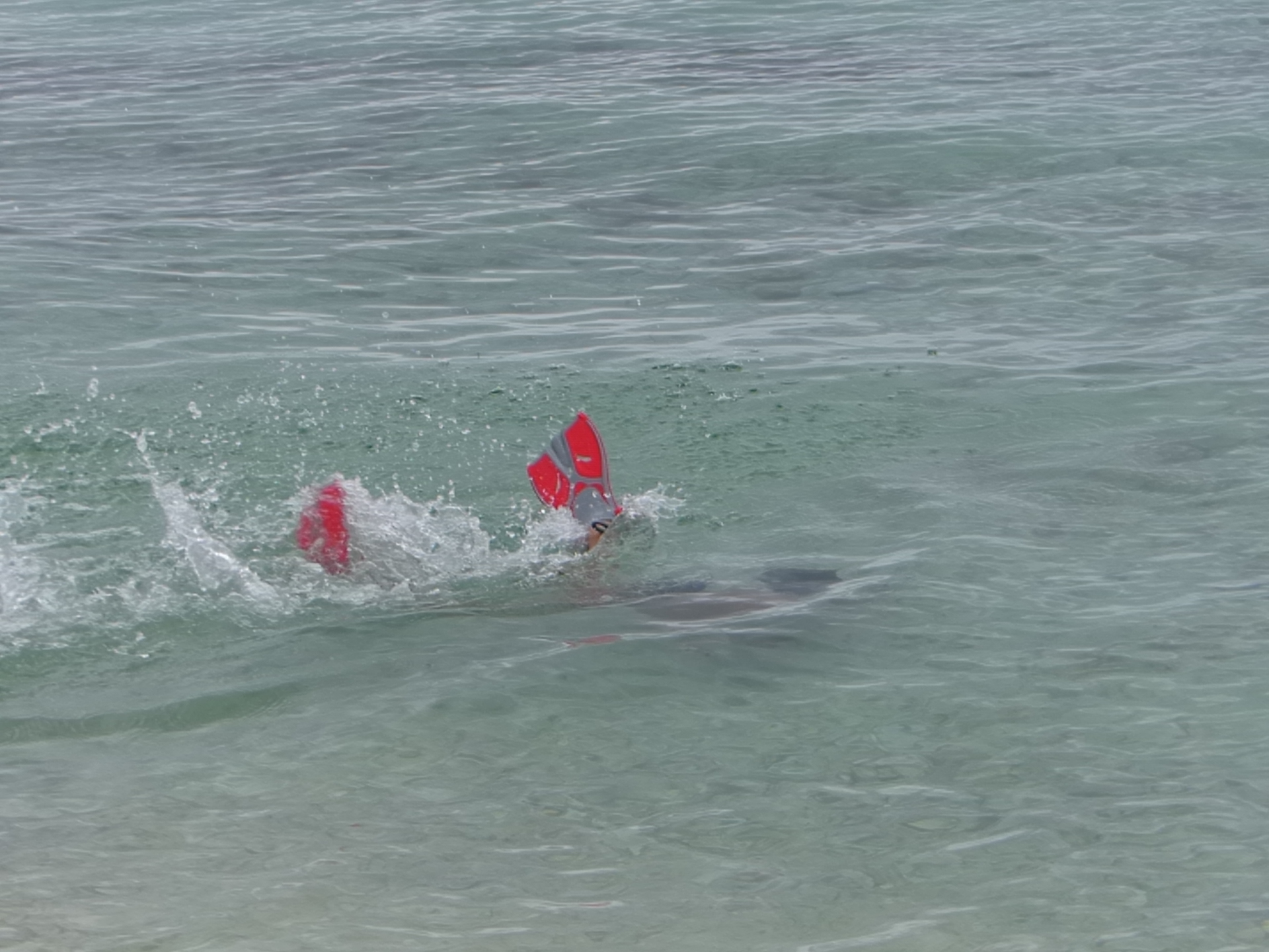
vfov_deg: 10.2
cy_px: 476
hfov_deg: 13.5
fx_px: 5352
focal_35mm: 146
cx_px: 634
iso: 100
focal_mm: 18.7
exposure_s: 1/500
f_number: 2.8
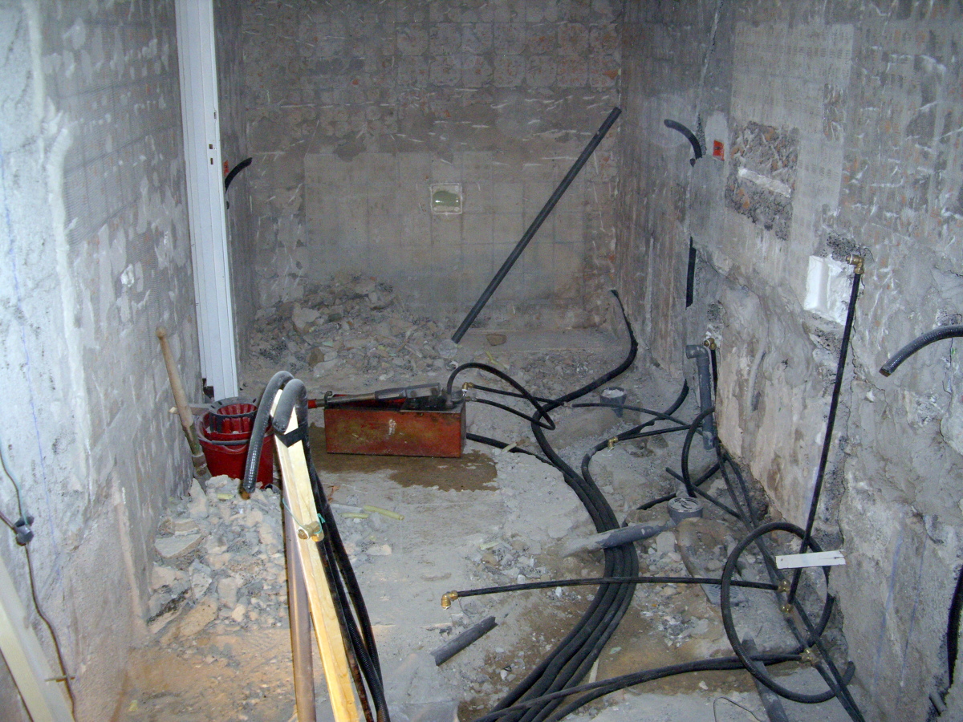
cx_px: 482
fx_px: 1057
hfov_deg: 49.0
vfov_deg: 37.7
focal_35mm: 38
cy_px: 361
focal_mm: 7.9
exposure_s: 1/40
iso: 400
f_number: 2.8
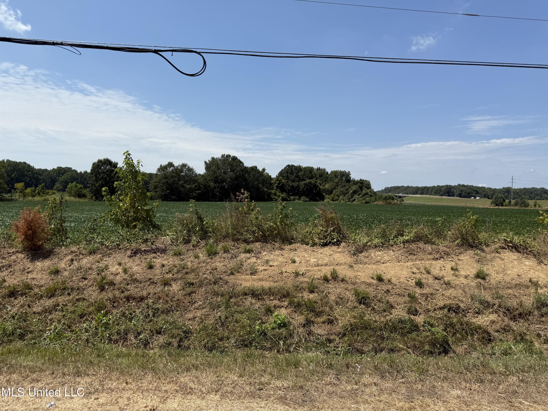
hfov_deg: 71.6
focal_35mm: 24
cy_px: 206
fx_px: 380
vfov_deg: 56.8
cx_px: 274
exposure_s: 1/6173
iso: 80
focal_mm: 6.76
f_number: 1.78
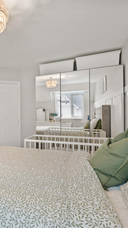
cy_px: 116
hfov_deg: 37.9
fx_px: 157
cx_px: -8
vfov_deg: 71.9
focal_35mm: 26
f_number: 8
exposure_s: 1/1.25
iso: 320
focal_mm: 16
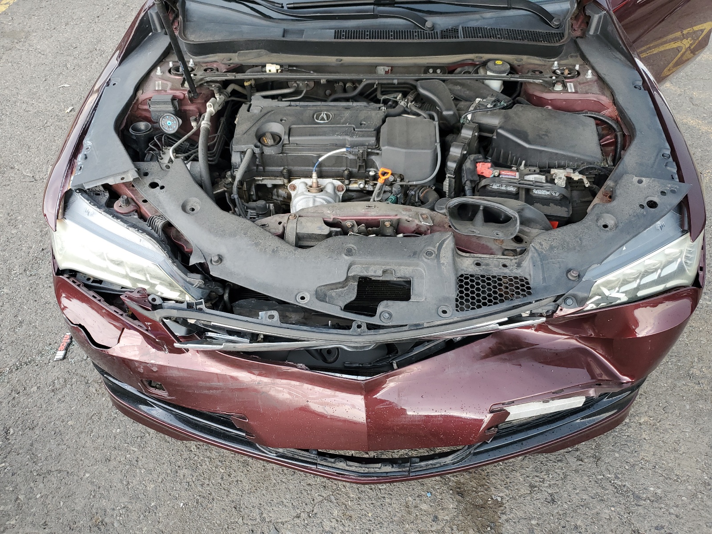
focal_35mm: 26
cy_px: 267
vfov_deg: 53.1
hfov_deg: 67.3
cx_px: 356
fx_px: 535
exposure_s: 1/213
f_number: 1.5
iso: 50
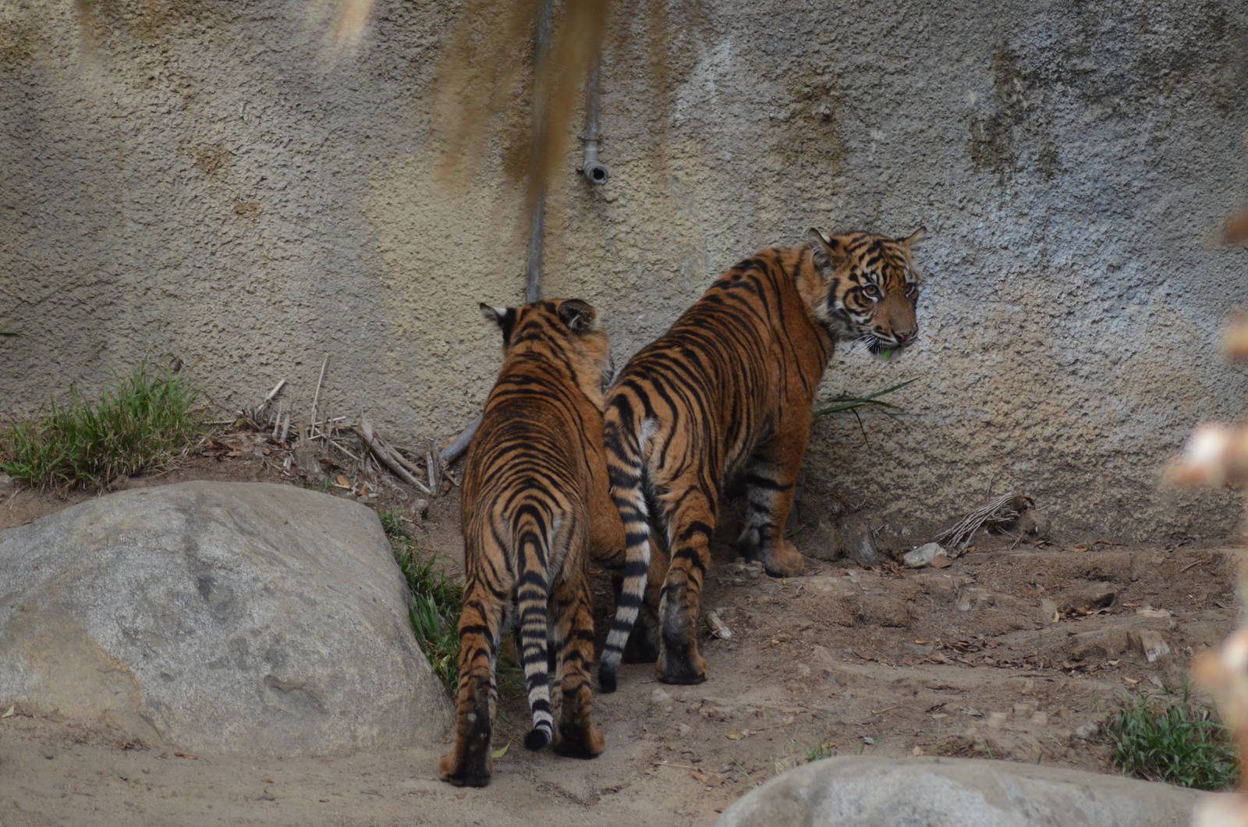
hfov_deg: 5.7
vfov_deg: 3.8
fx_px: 12455
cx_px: 624
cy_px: 414
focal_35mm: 360
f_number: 5
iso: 800
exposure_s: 1/1000
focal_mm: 240
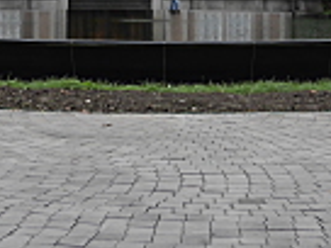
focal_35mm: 103
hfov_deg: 19.1
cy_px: -40
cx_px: 133
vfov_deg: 14.0
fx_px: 985
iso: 200
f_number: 4
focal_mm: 14
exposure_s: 1/60
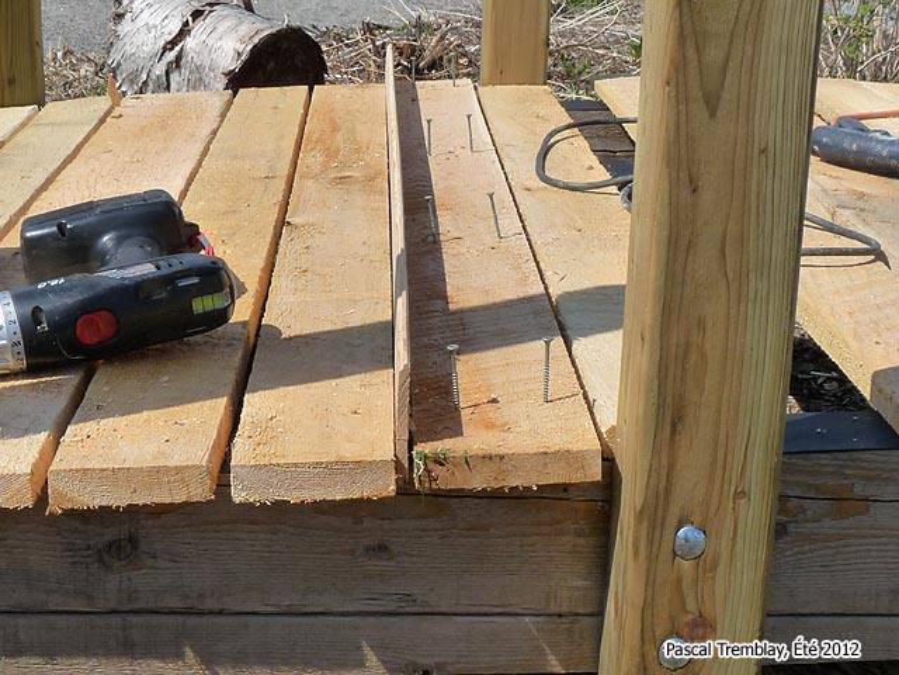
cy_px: 338
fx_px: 1766
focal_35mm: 68
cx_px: 450
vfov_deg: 21.6
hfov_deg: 28.6
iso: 160
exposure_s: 1/500
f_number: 7.1
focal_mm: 6.8
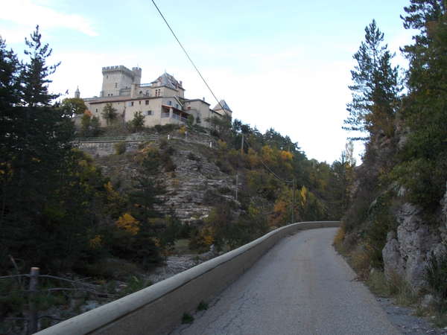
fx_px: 491
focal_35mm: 38
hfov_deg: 49.0
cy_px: 168
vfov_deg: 37.7
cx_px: 224
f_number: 3.1
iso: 80
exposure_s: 1/100
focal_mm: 5.3
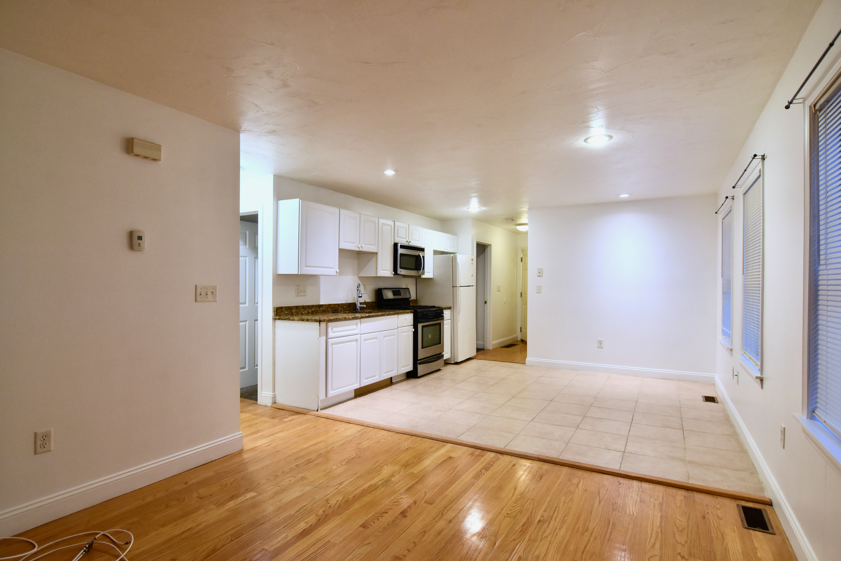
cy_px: 280
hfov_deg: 90.0
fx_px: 420
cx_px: 420
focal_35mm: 18
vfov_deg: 67.4
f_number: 4
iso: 800
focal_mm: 12
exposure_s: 1/60
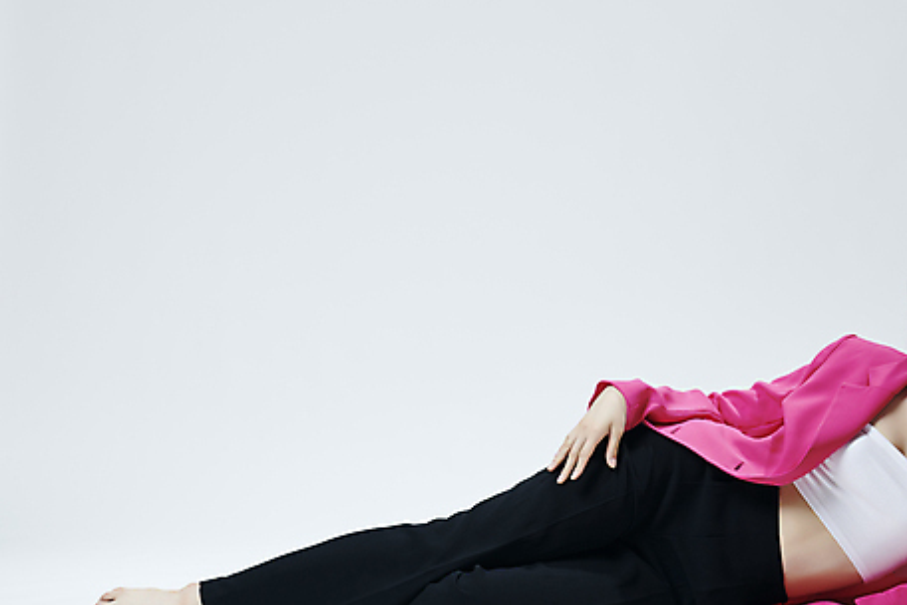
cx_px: 557
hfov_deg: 16.9
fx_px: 3048
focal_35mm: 121
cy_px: 342
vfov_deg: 11.3
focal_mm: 92
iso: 200
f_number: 8
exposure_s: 1/125
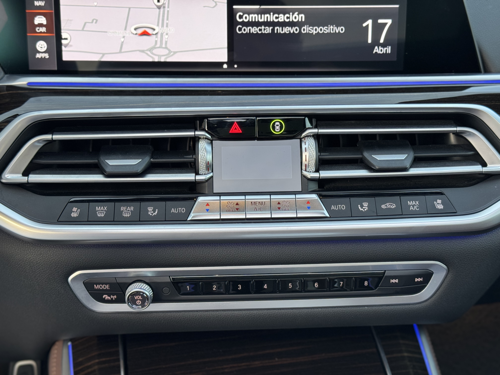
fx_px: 693
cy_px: 188
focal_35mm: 48
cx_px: 250
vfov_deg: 30.3
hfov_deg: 39.7
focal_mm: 6.76
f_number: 1.78
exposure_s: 1/49
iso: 100
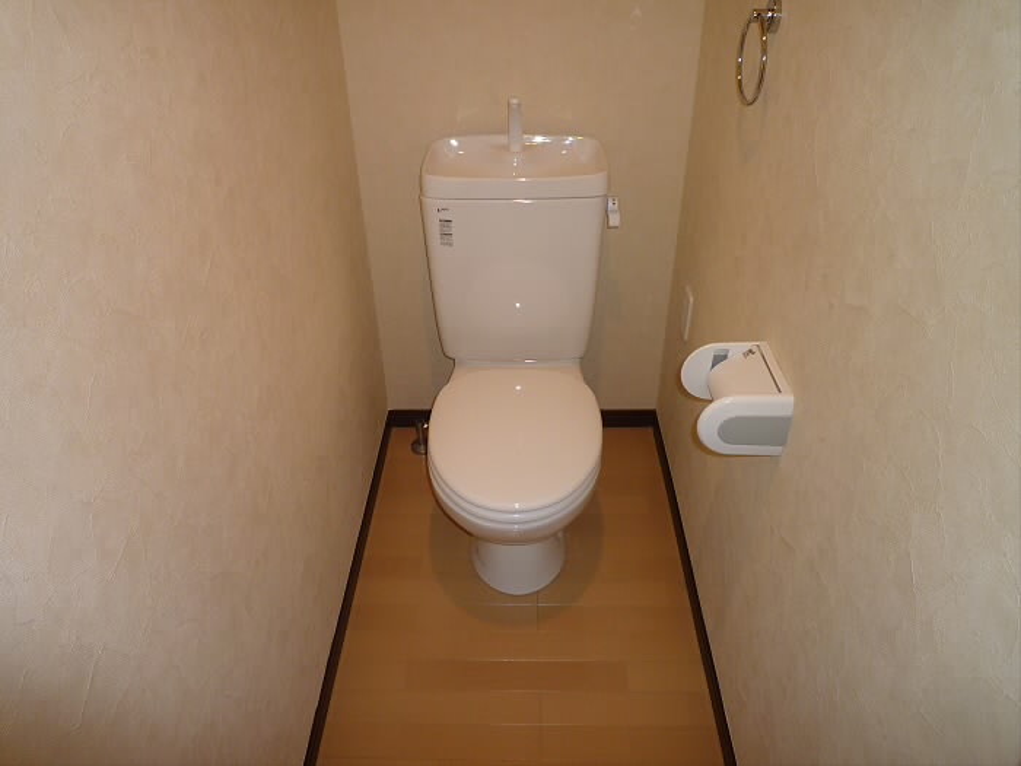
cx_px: 510
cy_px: 383
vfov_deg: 54.9
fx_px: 737
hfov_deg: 69.4
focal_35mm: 25
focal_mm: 4.4
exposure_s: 1/30
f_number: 2.8
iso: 100
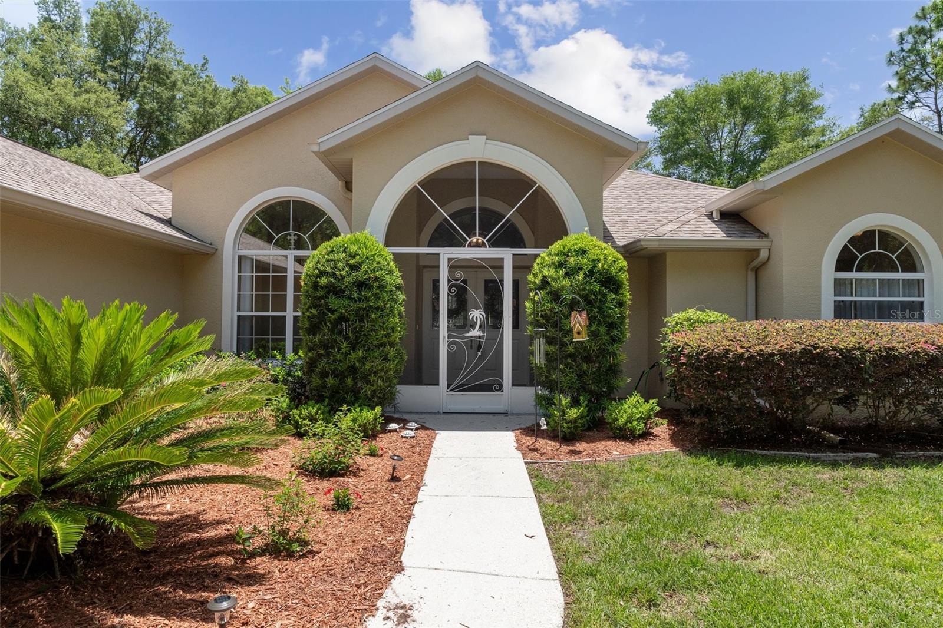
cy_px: 314
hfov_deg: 77.3
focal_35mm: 22
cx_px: 472
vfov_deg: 56.1
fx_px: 589
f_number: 8
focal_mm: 15
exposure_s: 1/200
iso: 320
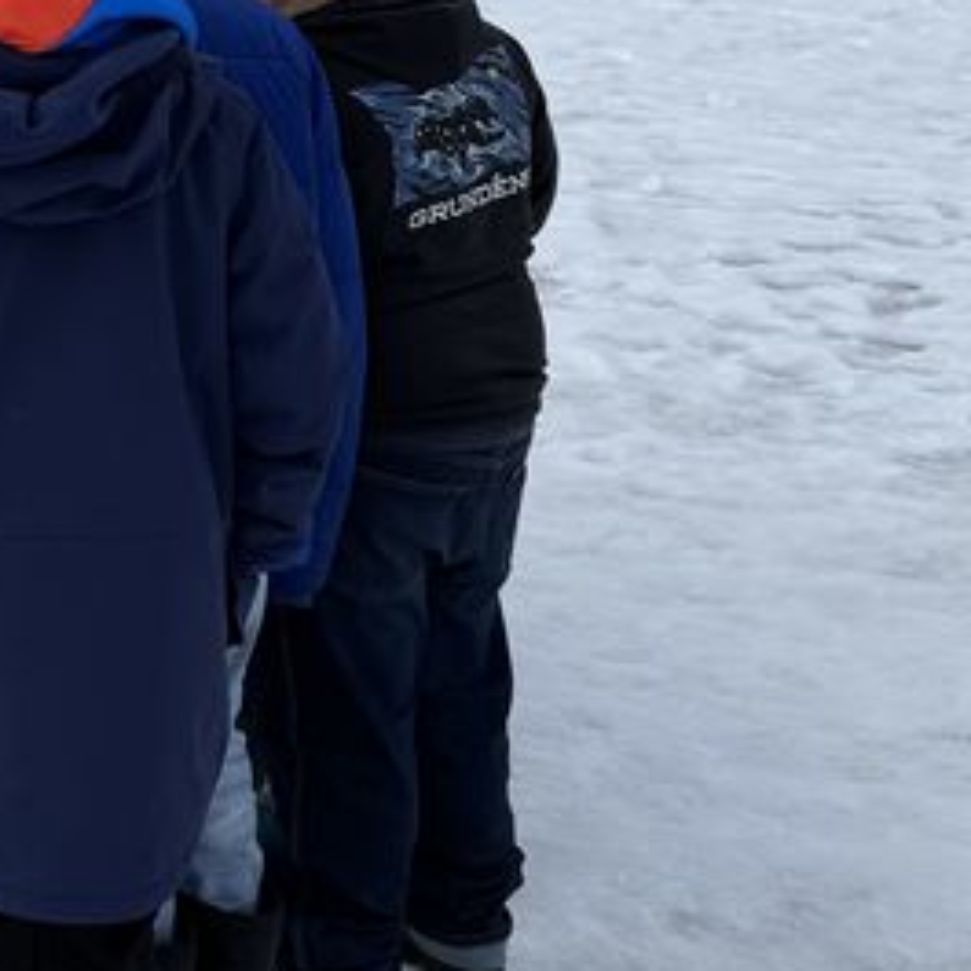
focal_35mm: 82
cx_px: -231
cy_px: 110
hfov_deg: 19.7
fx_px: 2602
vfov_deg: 20.7
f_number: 1.78
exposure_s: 1/4673
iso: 80
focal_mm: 6.76
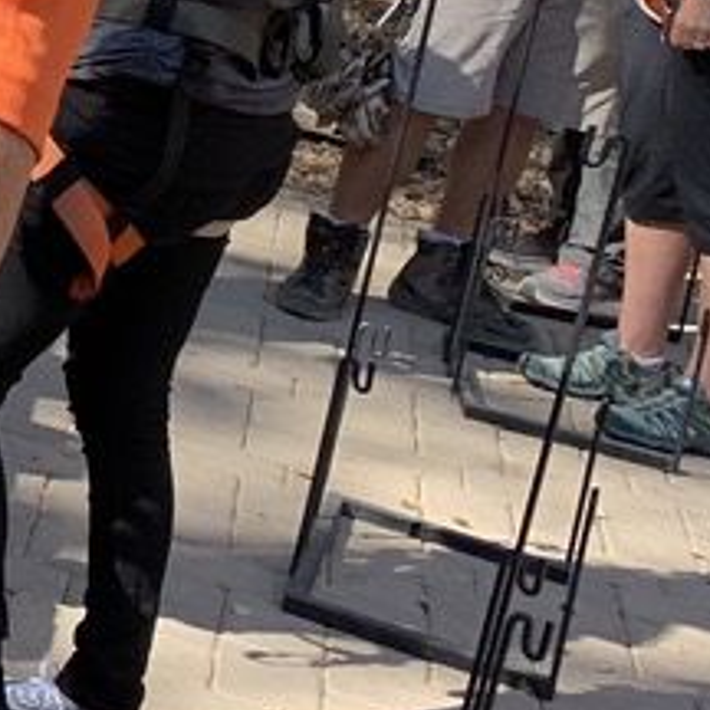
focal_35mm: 115
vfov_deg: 14.5
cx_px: -907
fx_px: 2669
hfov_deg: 12.4
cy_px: -237
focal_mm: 4.25
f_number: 1.8
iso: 25
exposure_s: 1/255
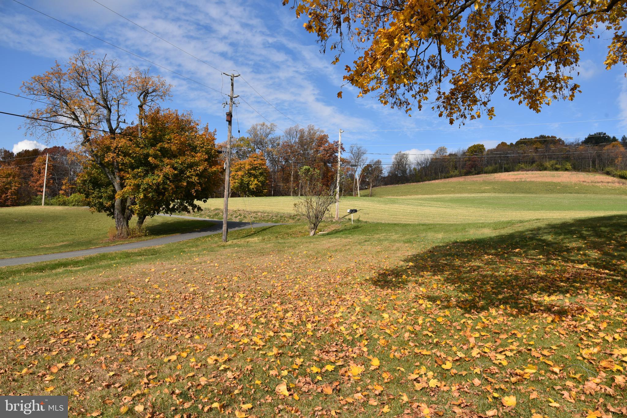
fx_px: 418
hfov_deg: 73.7
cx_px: 314
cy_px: 209
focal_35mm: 24
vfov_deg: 53.2
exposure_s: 1/400
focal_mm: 24
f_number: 10
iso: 200
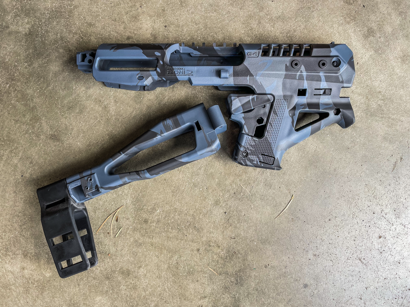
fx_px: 308
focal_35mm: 26
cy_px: 154
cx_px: 205
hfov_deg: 67.3
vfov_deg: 53.1
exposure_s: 1/168
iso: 32
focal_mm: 4.2
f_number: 1.6
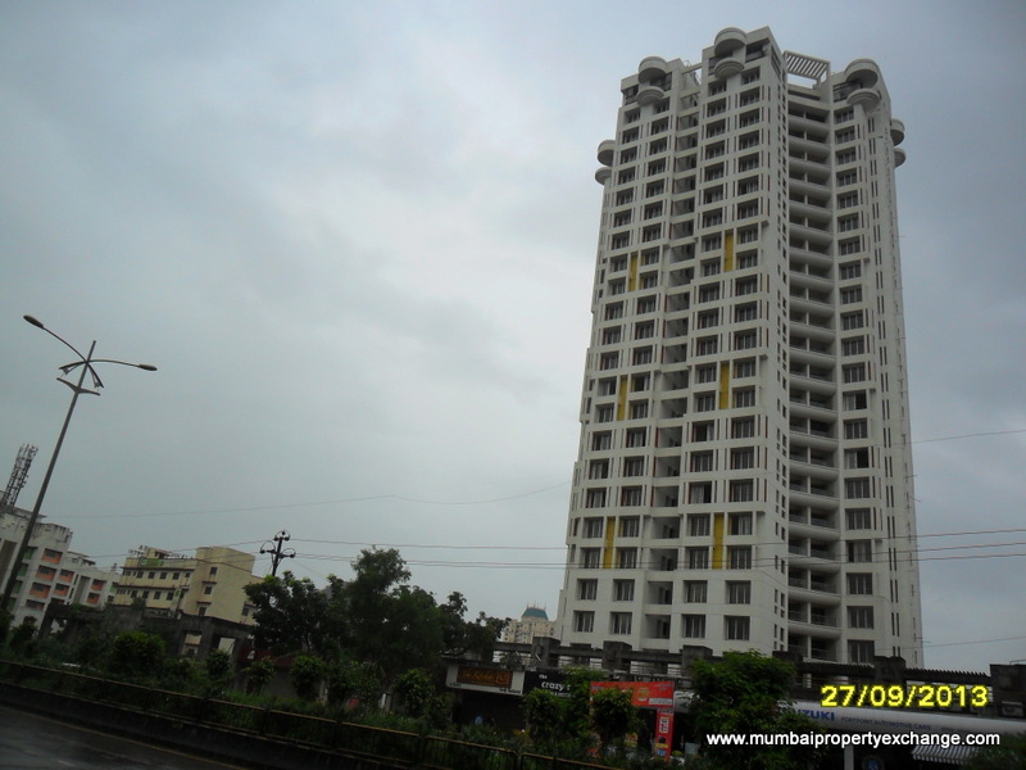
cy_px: 385
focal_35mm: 27
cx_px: 513
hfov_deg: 65.3
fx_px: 800
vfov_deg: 51.4
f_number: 3.5
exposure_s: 1/1000
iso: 100
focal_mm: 4.9
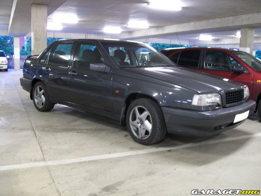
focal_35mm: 36
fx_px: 271
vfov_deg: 39.7
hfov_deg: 51.4
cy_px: 98
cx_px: 130
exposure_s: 1/2
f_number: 2.7
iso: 64
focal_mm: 6
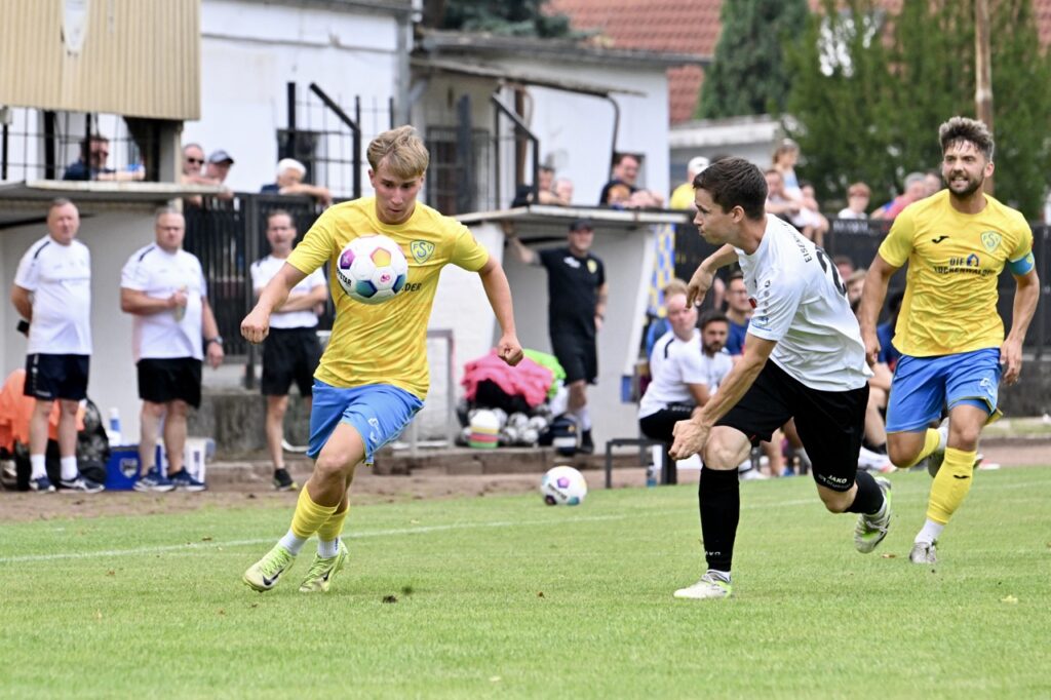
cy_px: 350
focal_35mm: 320
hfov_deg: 6.4
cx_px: 526
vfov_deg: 4.3
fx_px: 9339
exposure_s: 1/1600
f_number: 9
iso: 4000
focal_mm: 320
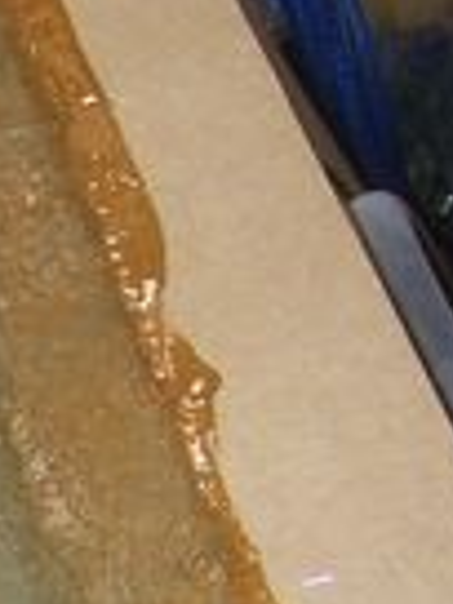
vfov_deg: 10.9
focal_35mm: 179
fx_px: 3123
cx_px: -231
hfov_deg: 8.1
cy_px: 622
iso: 80
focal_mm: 6.3
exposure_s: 1/60
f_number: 2.8
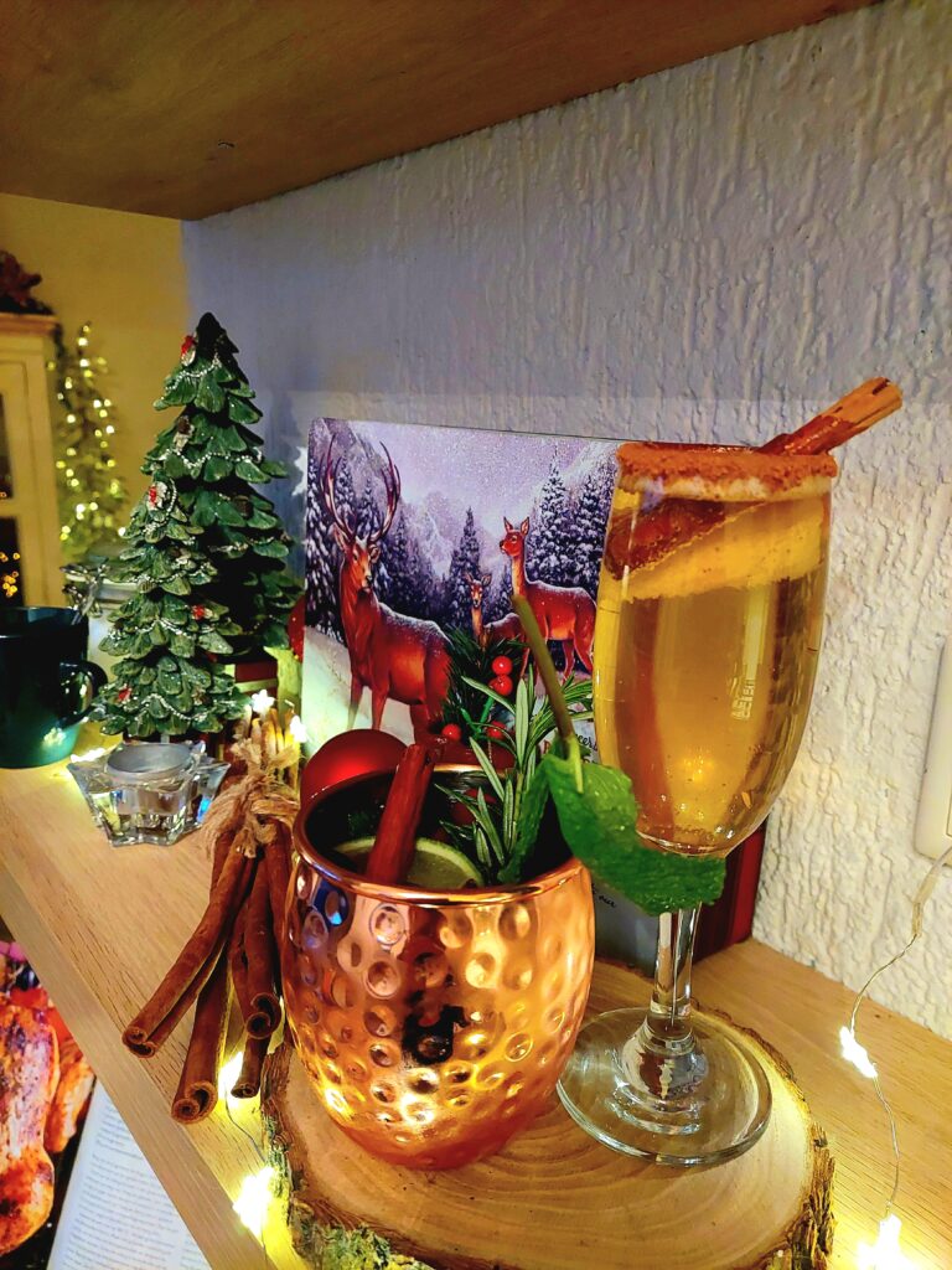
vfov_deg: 71.6
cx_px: 476
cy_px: 635
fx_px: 880
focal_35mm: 24
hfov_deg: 56.8
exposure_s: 1/25
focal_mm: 5.23
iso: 800
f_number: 1.8
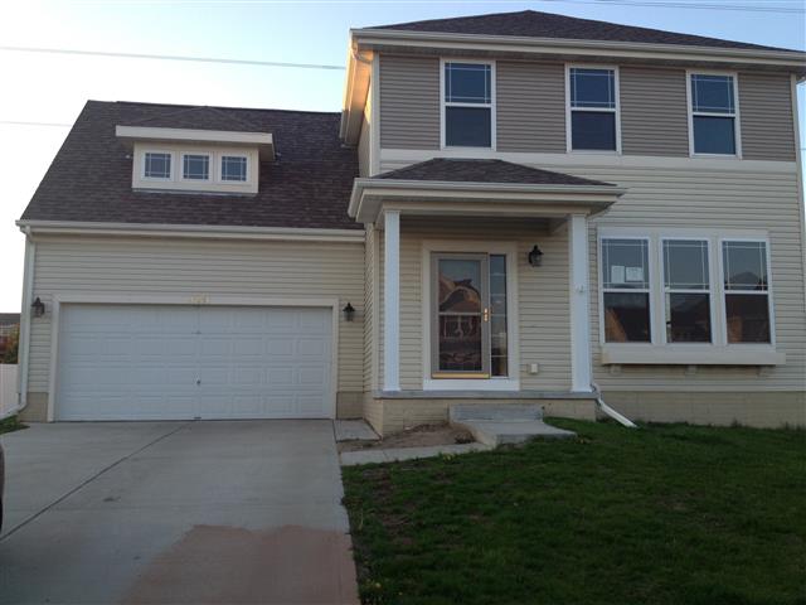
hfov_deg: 52.6
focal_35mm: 35
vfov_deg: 40.7
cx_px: 403
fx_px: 815
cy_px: 302
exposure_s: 1/258
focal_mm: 4.28
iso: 64
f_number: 2.4
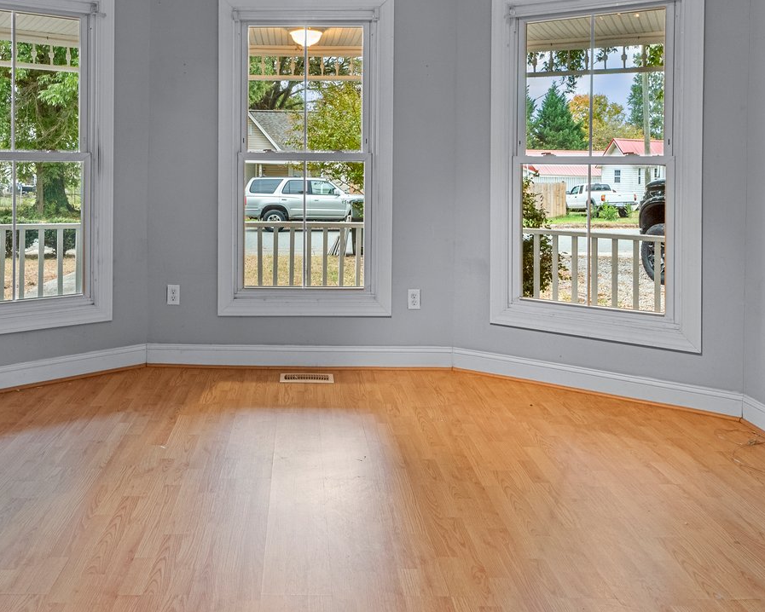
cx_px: 298
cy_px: 159
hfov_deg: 58.2
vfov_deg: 46.9
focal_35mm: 30
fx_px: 679
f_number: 8
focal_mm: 14
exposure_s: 1/3
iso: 800
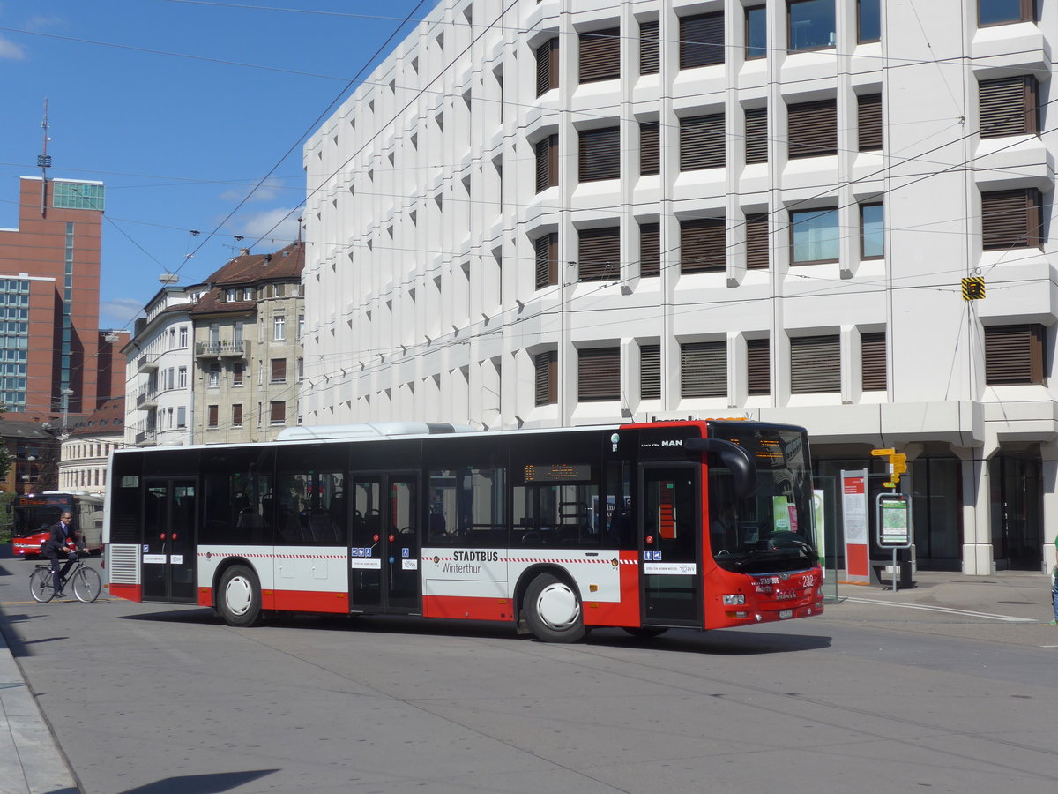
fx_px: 1589
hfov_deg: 36.8
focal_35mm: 52
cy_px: 397
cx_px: 529
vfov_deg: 28.0
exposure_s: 1/2000
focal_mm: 10.7
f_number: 3.3
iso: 80
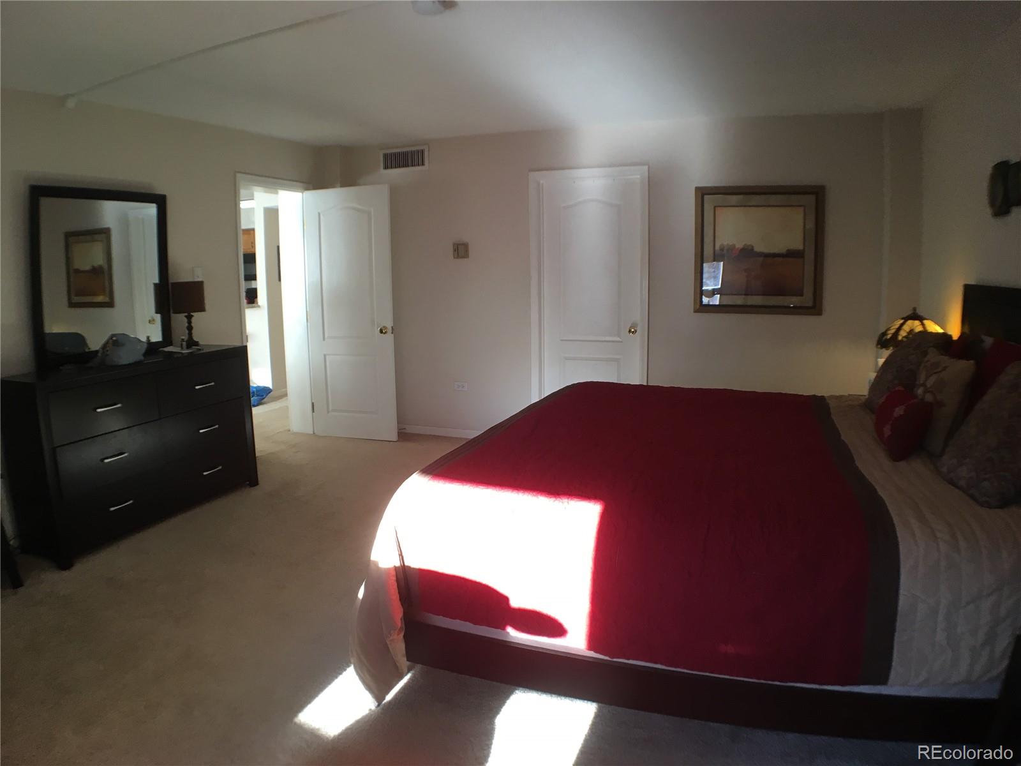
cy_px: 383
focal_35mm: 29
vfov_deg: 48.2
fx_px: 855
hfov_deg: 61.7
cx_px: 510
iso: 32
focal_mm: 4.15
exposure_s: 1/30
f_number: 2.2
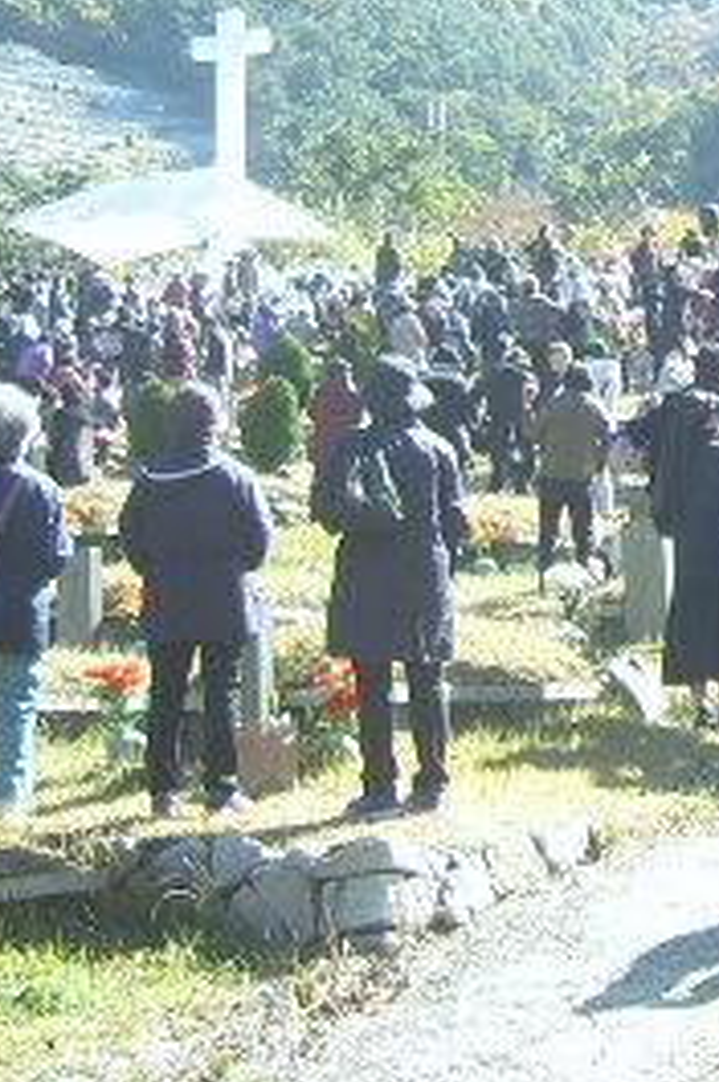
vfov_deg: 22.8
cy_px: 184
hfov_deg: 14.9
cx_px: 915
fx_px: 2643
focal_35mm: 88
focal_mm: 5.8
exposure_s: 1/180
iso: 50
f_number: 2.8
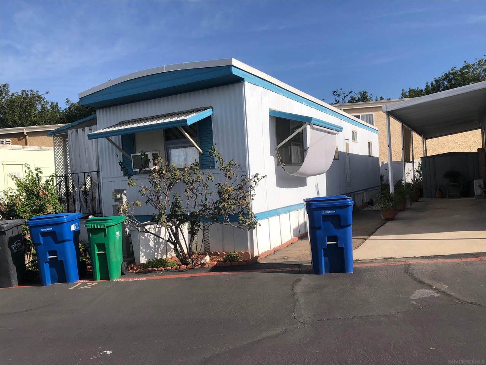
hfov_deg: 63.4
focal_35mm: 28
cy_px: 182
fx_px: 393
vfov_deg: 49.7
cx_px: 243
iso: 20
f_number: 1.8
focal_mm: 3.99
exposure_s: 1/2525
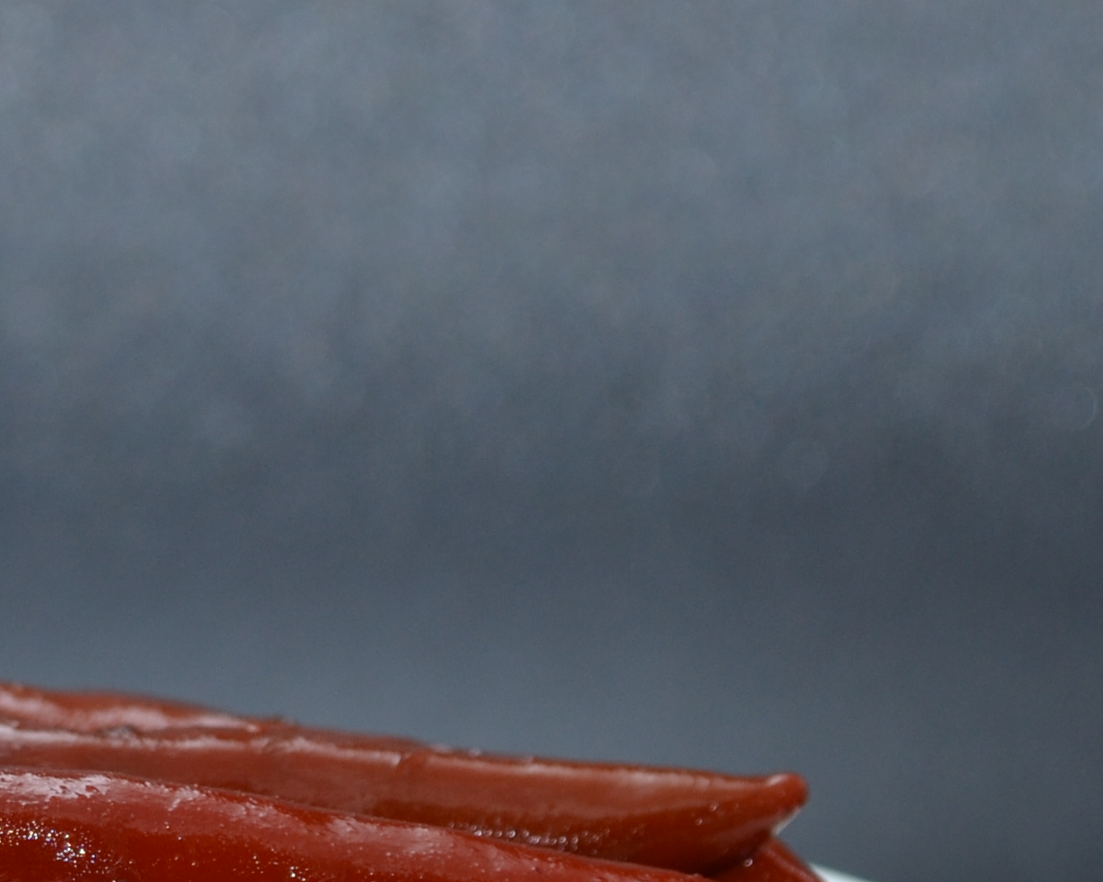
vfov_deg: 5.3
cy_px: 154
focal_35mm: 290
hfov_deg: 6.6
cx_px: -390
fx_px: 9460
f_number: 9
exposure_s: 1/60
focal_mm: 55
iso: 100
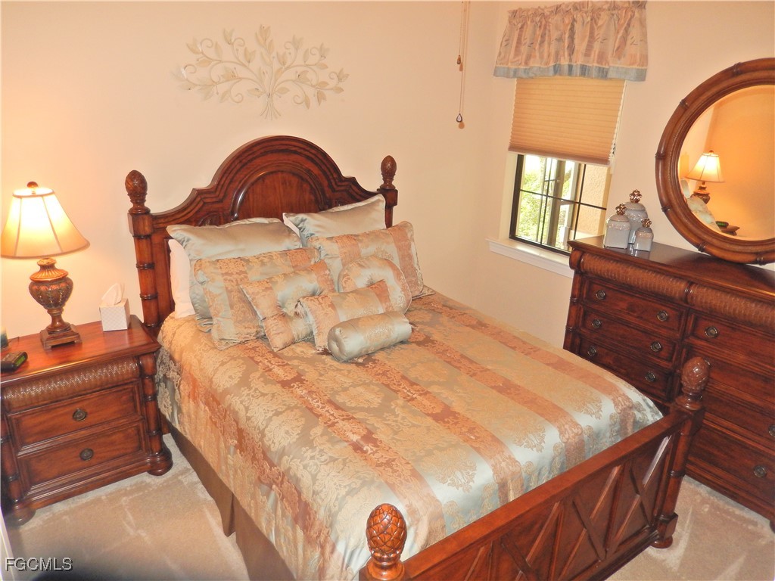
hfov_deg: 69.4
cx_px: 388
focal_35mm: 25
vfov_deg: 54.9
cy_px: 290
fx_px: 560
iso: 250
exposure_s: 1/30
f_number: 3.4
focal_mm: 4.5
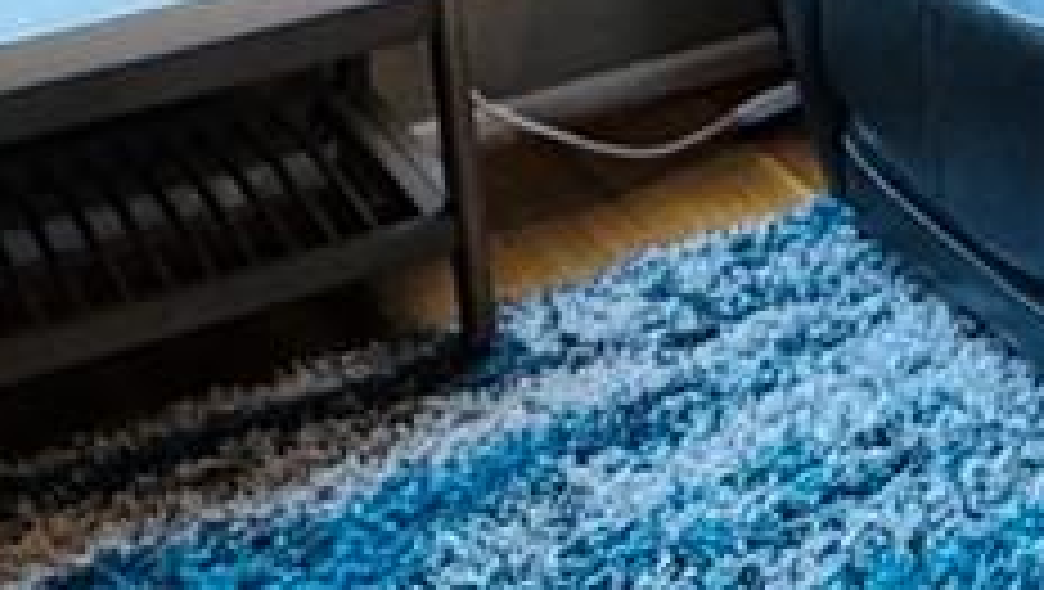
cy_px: -743
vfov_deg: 10.3
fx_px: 2909
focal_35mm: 105
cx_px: 1818
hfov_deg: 17.1
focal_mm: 2.22
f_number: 2.2
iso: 320
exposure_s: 1/60
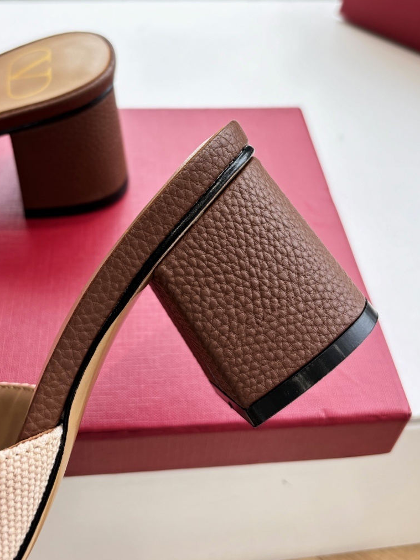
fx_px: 599
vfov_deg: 49.5
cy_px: 200
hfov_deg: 38.7
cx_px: 198
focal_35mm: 37
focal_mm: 5.96
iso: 50
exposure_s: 1/408
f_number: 1.6
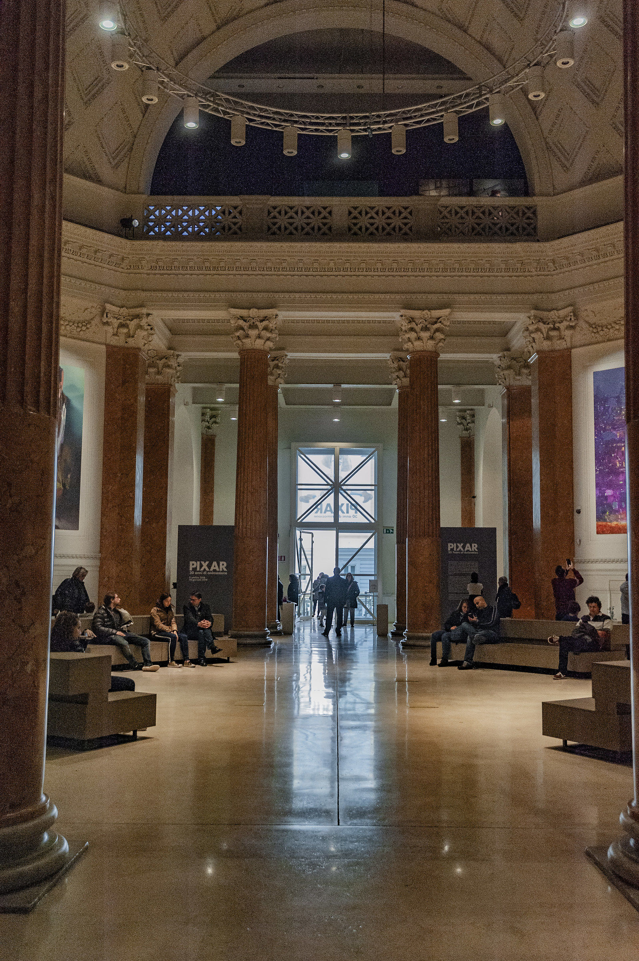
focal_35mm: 35
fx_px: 933
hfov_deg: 37.8
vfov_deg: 54.5
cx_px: 320
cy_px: 480
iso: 2000
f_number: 4
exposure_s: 1/125
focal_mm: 35
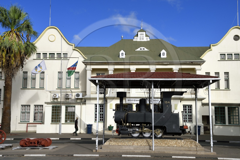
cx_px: 120
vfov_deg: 33.4
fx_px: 267
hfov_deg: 48.5
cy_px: 80
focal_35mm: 40
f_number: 14
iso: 200
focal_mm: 40
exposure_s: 1/320
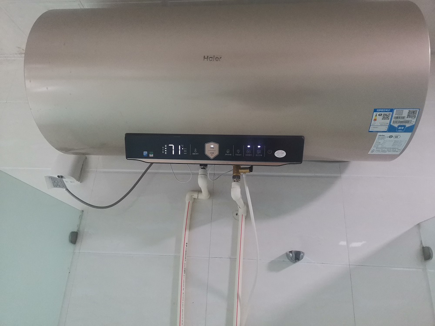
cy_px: 163
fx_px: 327
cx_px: 218
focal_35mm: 26
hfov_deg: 67.3
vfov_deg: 53.1
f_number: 1.8
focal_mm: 5.5
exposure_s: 1/33.3
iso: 400
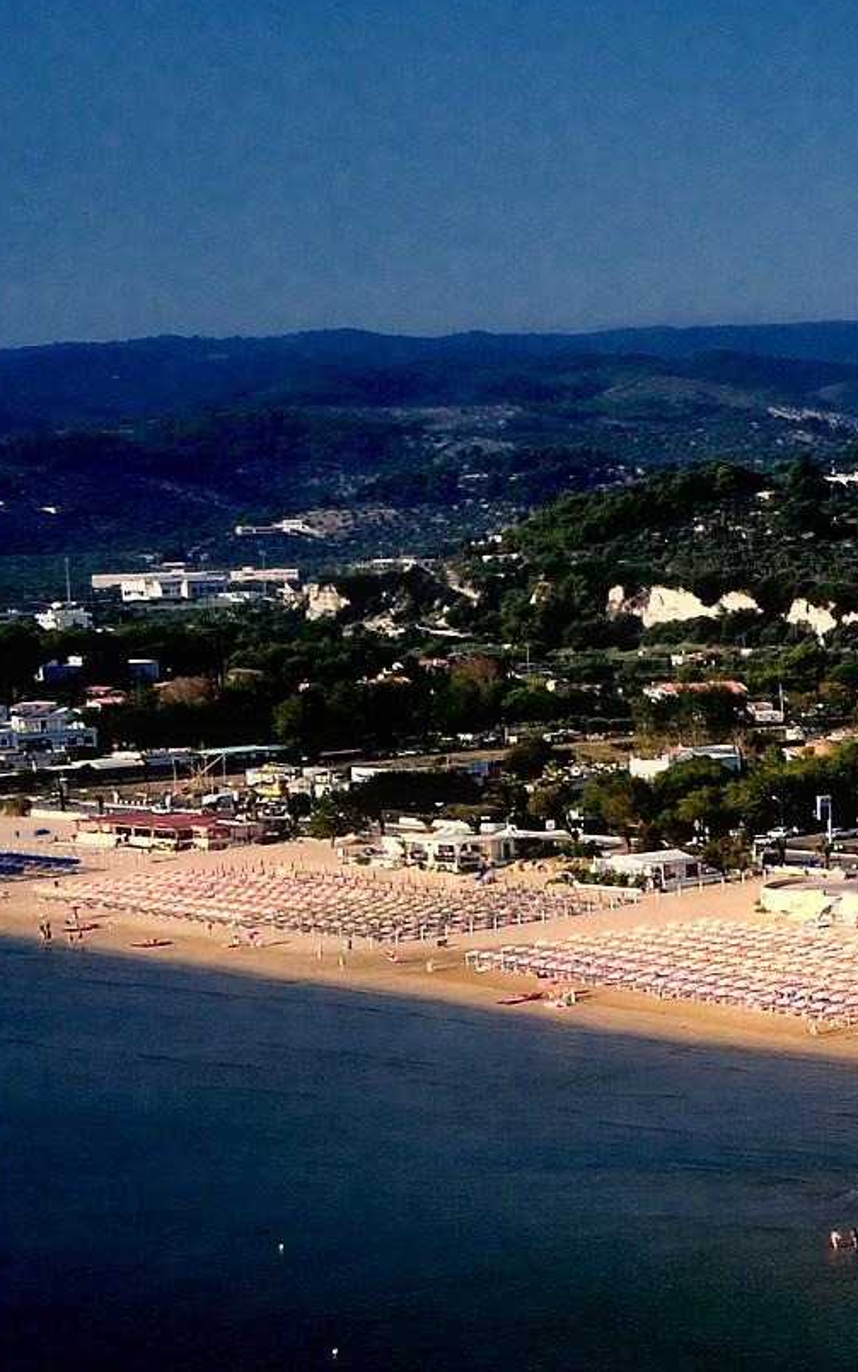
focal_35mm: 82
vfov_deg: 25.2
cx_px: 1948
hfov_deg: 12.9
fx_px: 3068
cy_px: 747
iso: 320
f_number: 11
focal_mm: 18
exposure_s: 1/500
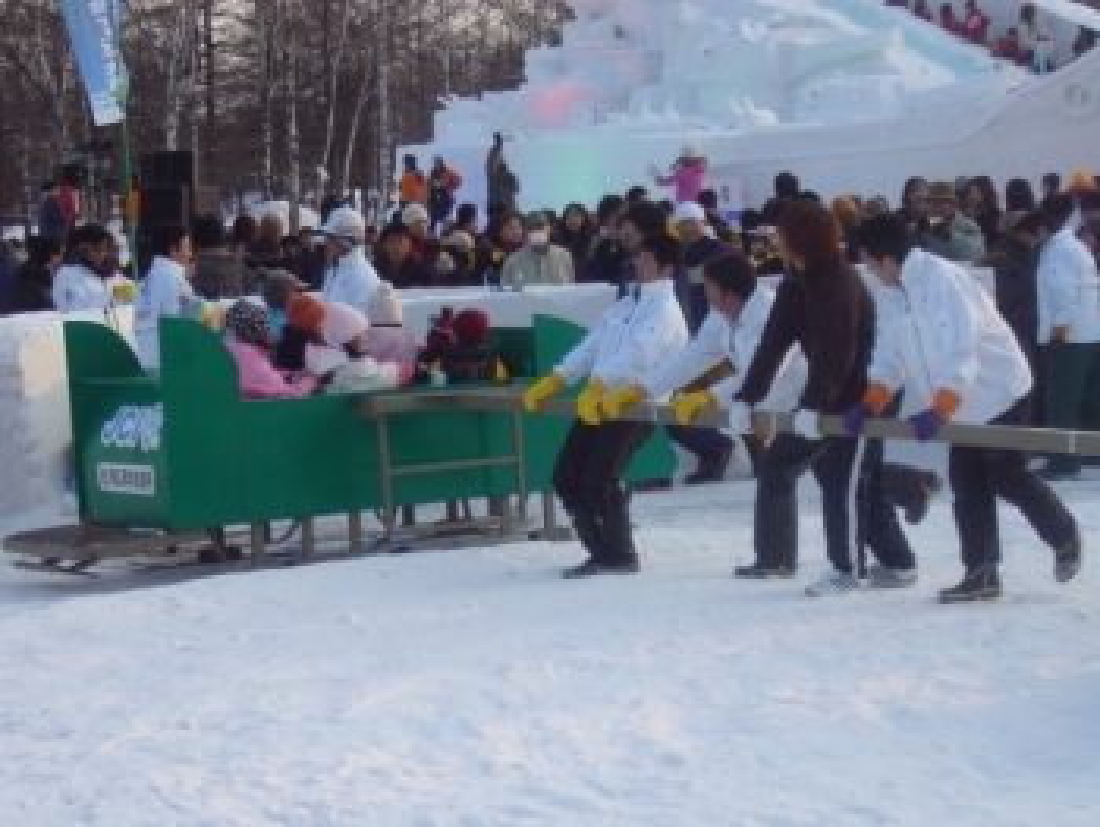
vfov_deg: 15.3
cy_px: 414
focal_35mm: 97
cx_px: 550
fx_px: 3085
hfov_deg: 20.2
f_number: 4.8
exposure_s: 1/200
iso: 80
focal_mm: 16.1
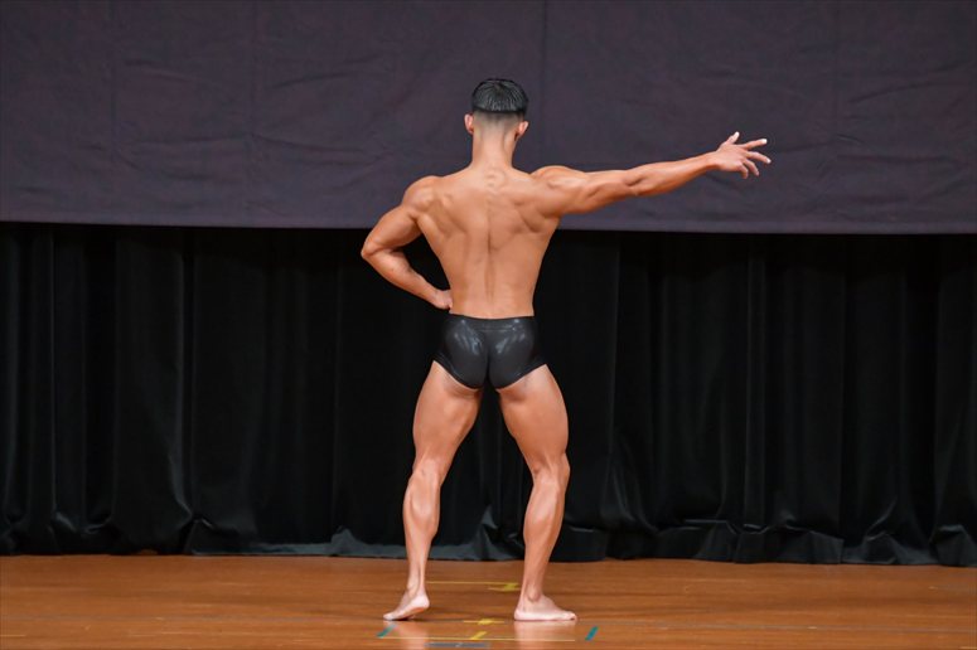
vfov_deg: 4.8
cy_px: 325
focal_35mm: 285
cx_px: 488
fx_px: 7731
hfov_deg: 7.2
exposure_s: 1/400
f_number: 5.6
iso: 5000
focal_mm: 190
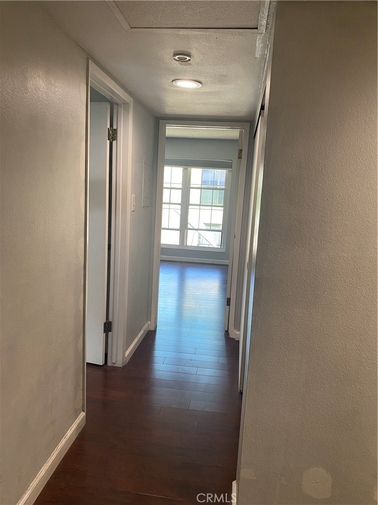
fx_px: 379
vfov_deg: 67.3
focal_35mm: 26
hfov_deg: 53.1
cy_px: 252
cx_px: 189
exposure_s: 1/60
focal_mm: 4.25
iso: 100
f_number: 1.8
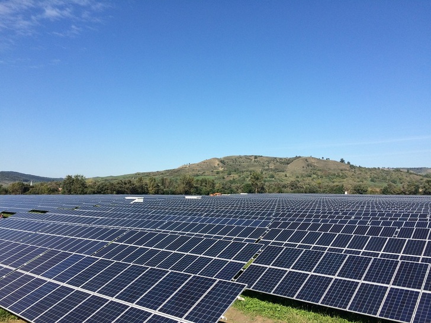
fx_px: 361
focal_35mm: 29
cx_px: 216
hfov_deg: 61.7
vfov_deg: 48.2
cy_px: 162
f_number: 2.2
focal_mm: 4.15
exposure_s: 1/2160
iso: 32
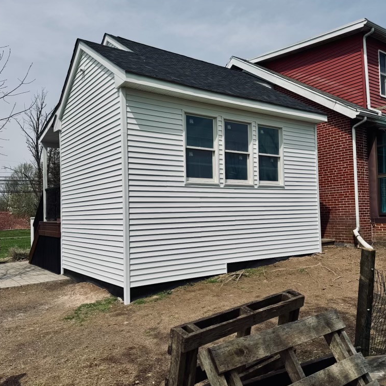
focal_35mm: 29
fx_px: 366
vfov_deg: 55.6
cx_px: 195
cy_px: 200
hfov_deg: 55.6
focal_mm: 6.76
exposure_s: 1/9009
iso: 80
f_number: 1.78
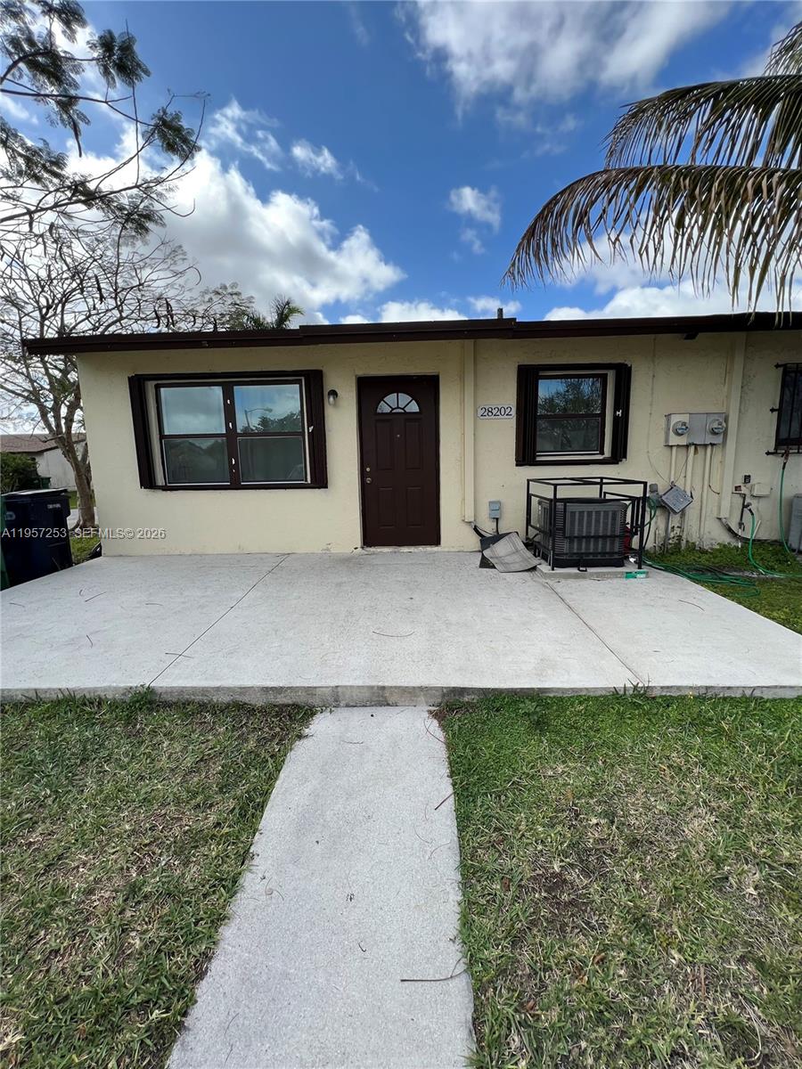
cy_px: 534
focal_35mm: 13
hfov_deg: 89.9
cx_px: 401
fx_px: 402
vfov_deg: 106.2
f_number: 1.8
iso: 32
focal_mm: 1.57
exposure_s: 1/935
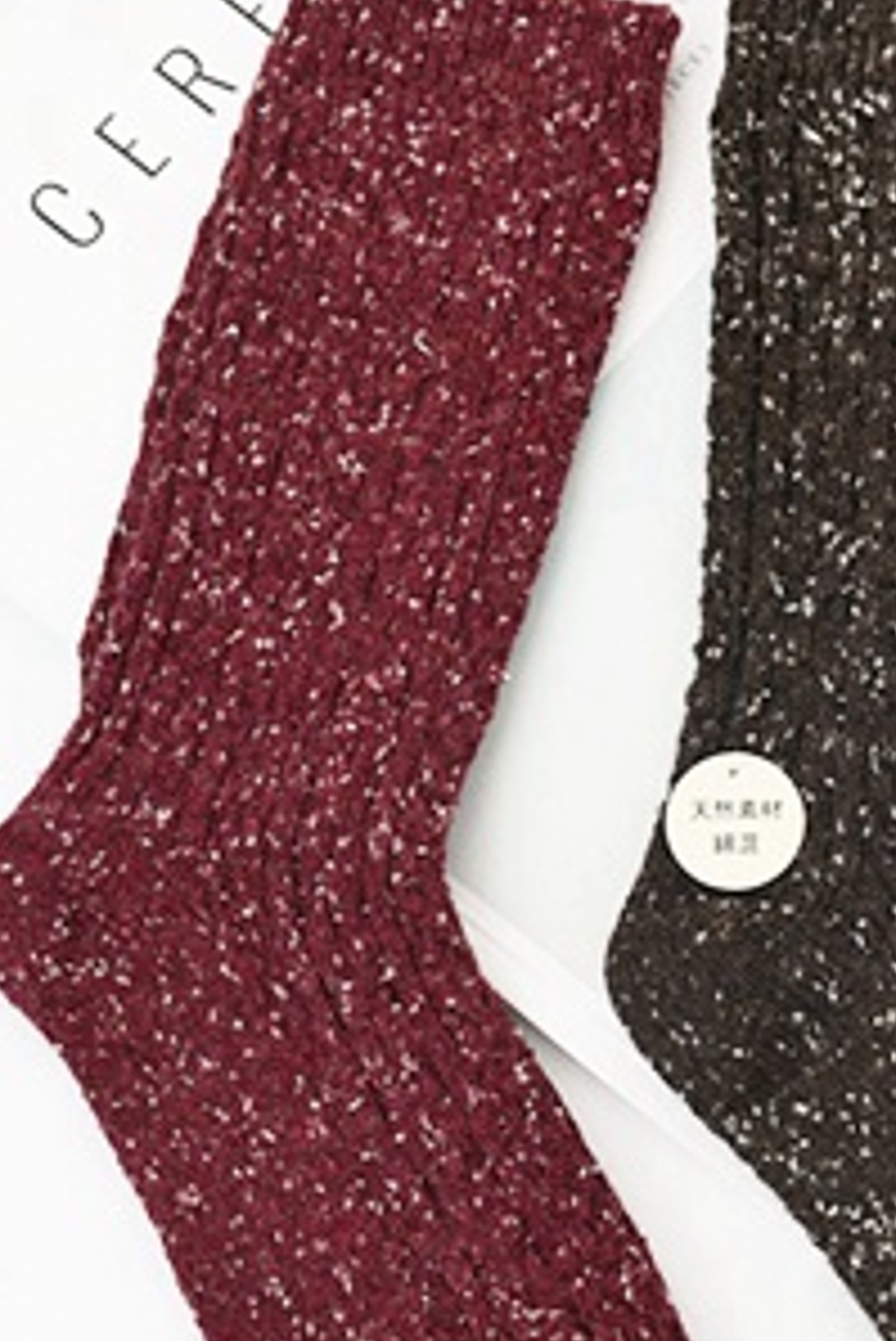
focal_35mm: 88
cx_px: 1108
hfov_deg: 15.0
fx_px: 3281
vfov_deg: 23.1
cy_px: 842
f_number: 7.1
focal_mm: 35
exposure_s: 1/125
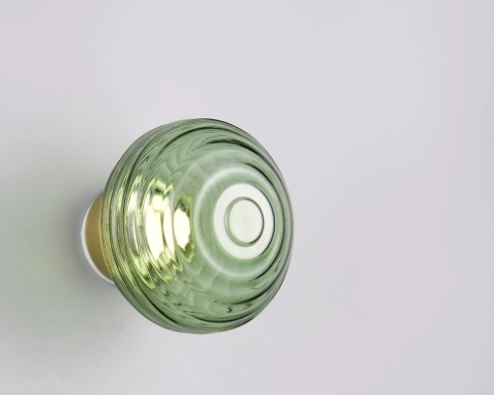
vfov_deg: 11.7
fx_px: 1929
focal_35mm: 132
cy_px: 239
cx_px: 217
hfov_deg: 14.6
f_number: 11
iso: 100
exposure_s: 1/8
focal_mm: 70
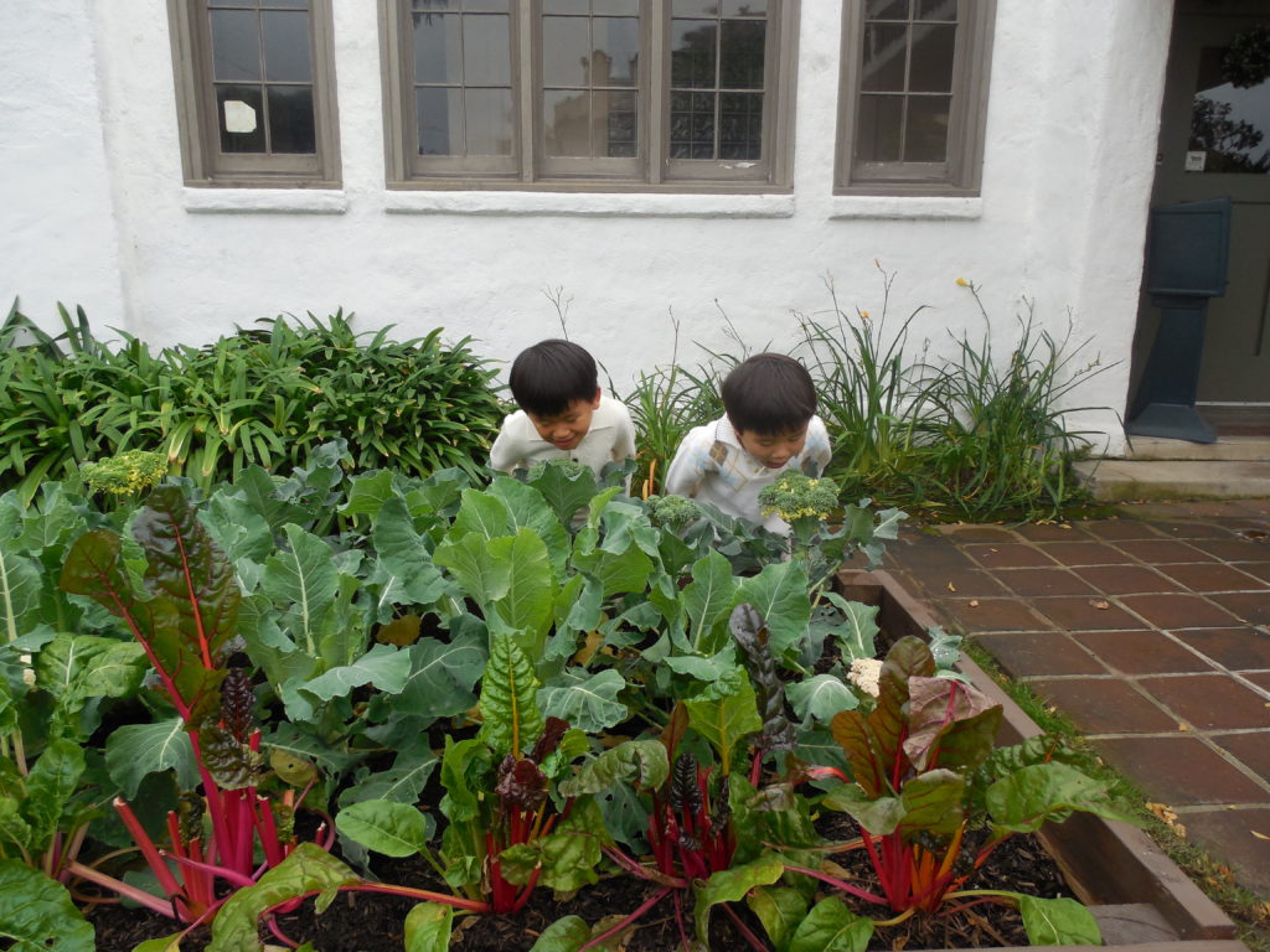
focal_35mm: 25
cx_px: 635
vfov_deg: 54.9
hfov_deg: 69.4
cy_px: 476
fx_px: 917
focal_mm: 4.5
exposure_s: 1/250
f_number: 3.3
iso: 125
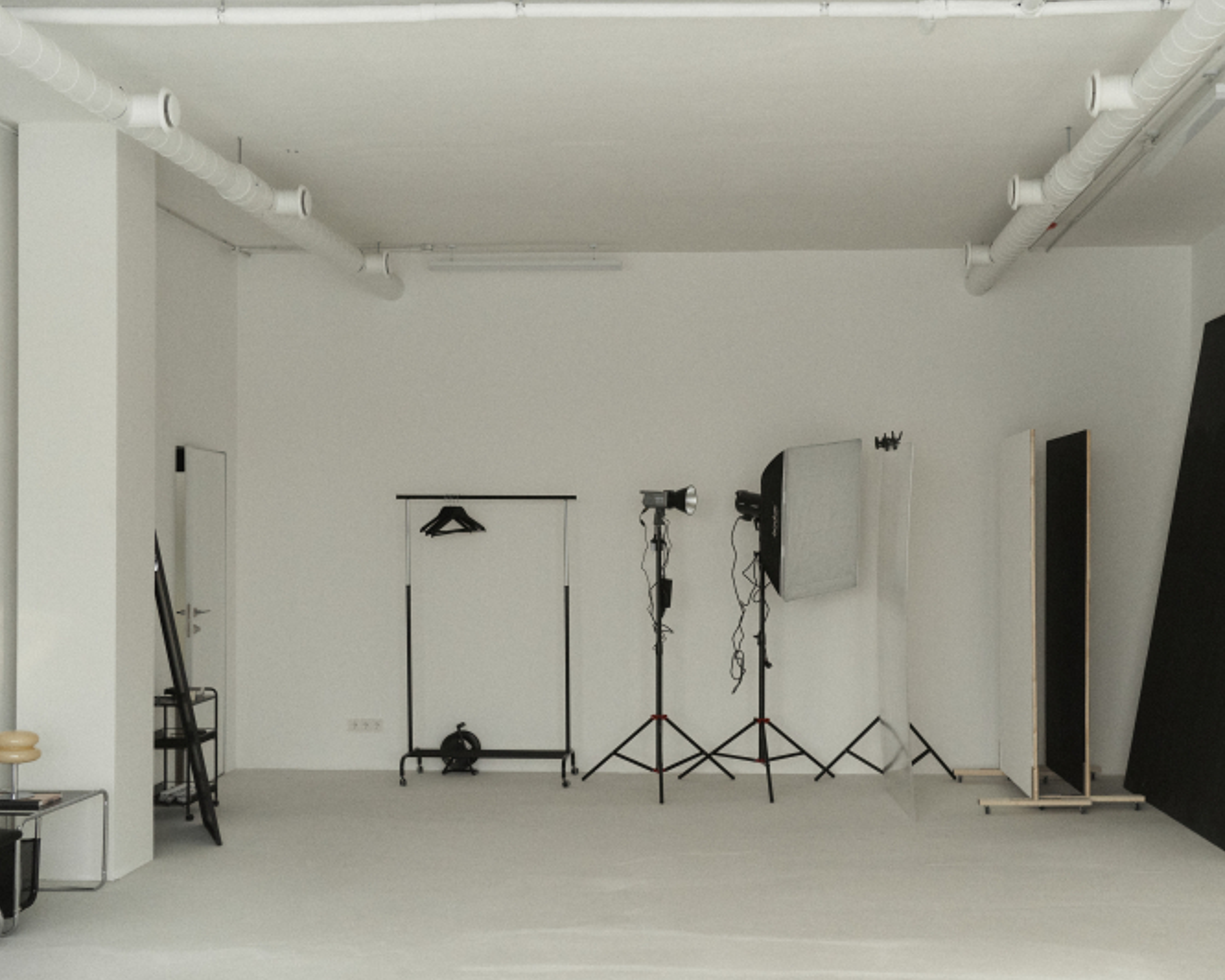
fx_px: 1450
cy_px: 496
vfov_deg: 37.3
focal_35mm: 40
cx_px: 702
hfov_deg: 45.7
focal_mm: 35
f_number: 4.5
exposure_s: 1/500
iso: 2500
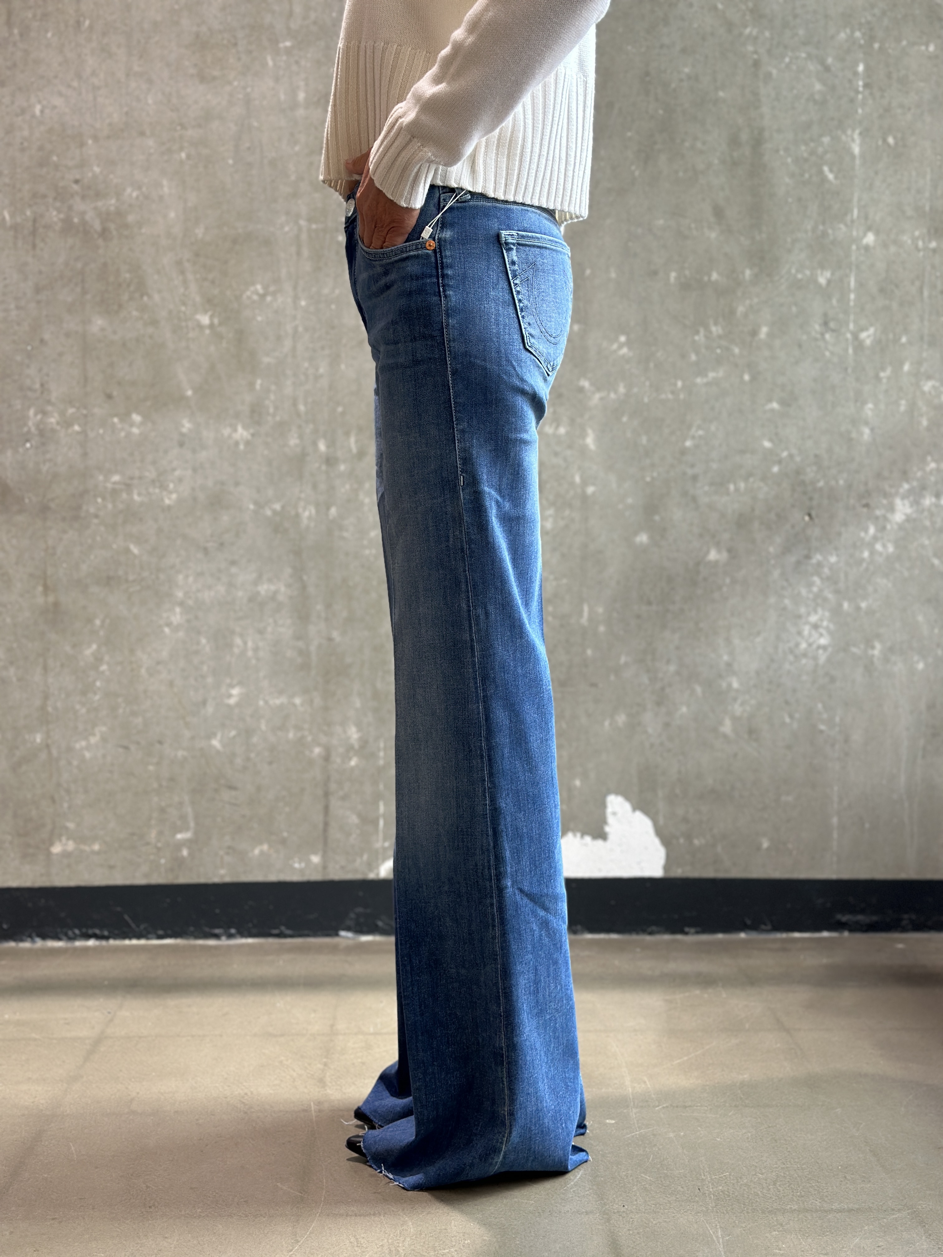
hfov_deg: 30.3
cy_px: 628
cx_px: 472
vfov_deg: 39.7
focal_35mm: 48
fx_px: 1743
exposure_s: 1/121
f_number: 1.78
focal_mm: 6.86
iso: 100
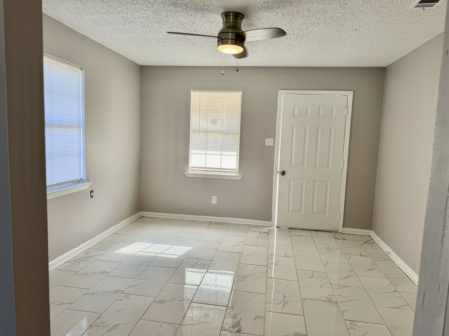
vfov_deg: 56.8
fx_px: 311
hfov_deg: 71.6
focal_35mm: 24
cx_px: 224
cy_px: 168
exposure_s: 1/181
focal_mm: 6.76
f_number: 1.78
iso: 80
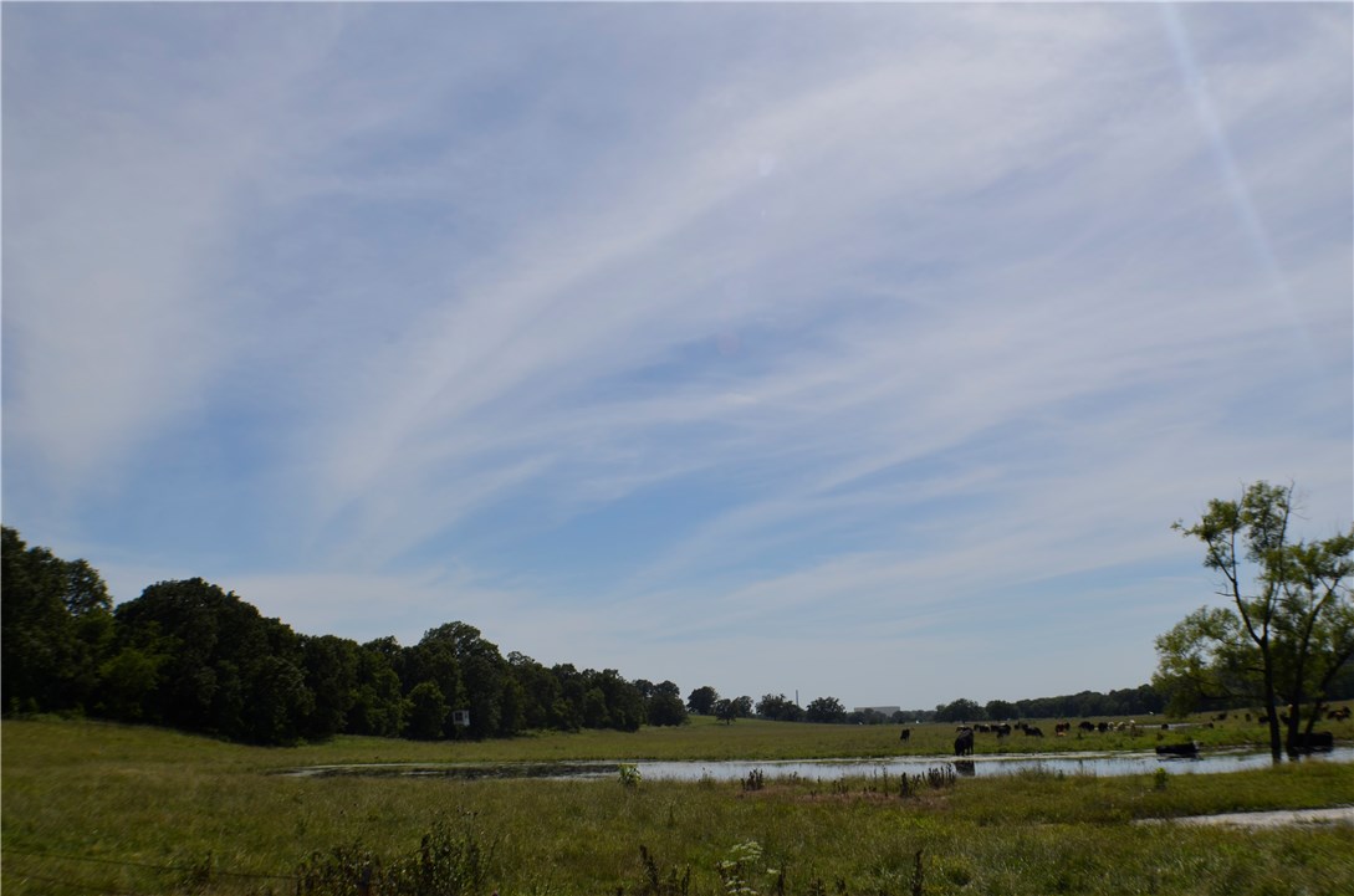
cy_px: 448
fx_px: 1801
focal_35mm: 48
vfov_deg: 27.9
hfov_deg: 41.2
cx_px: 677
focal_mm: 32
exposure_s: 1/400
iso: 100
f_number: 10
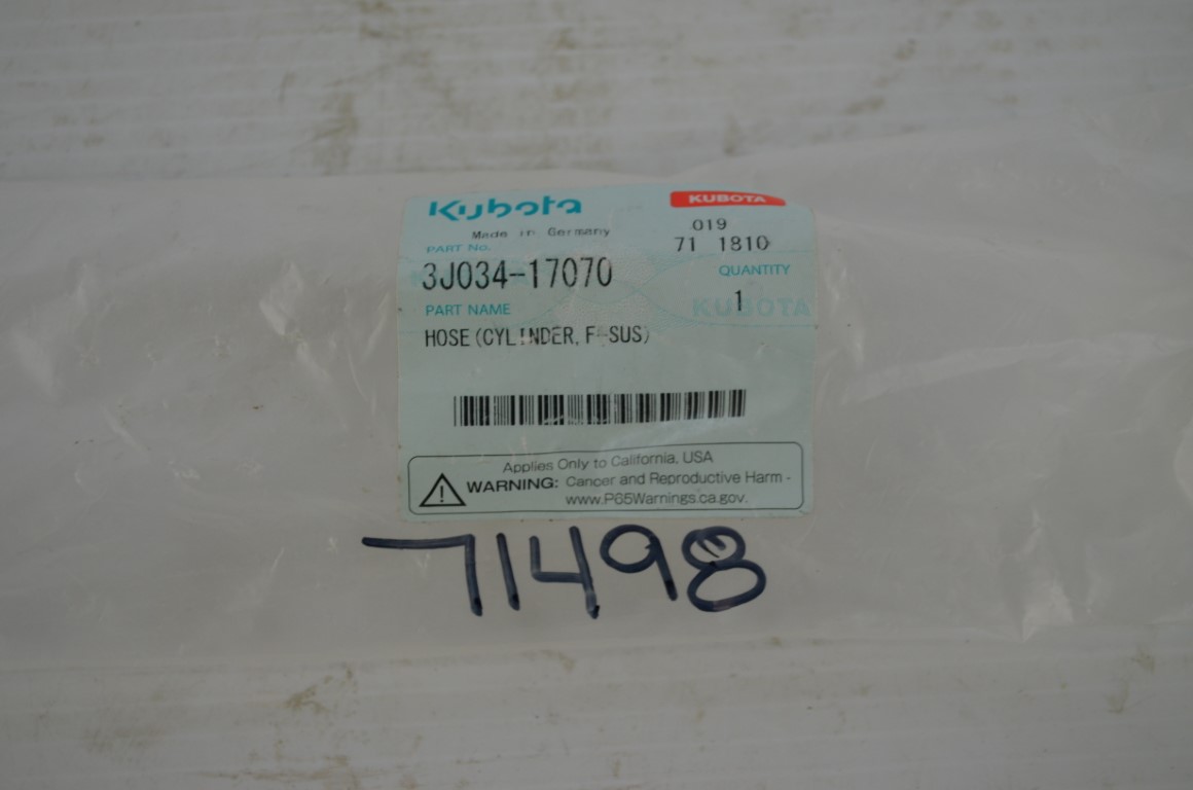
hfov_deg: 37.9
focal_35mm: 52
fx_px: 1736
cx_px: 596
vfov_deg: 25.6
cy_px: 395
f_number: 5
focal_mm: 35
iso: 400
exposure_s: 1/60
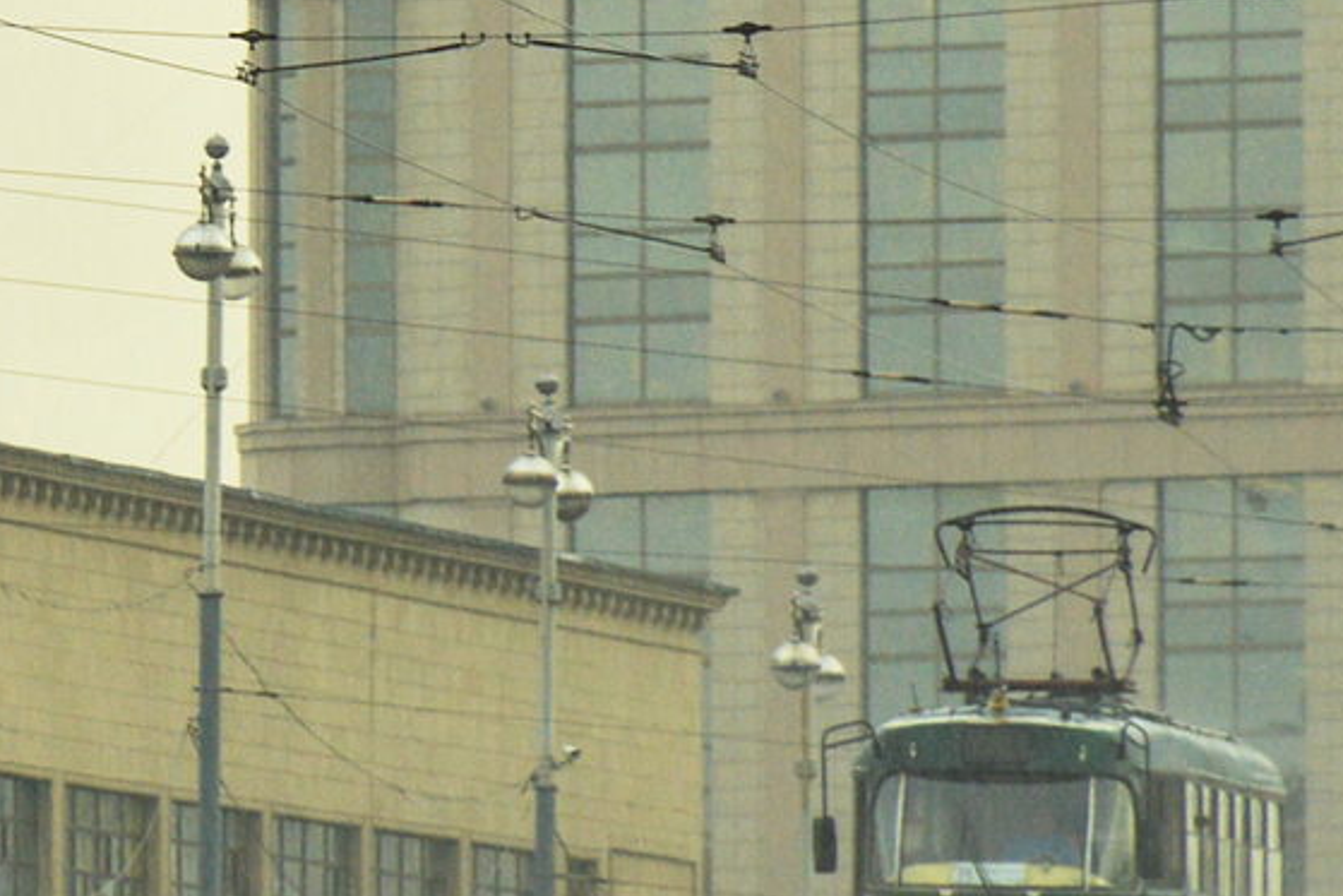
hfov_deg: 4.6
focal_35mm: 451
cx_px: -82
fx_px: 16828
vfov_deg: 3.1
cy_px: 416
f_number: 8
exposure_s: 1/125
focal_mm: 140
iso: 400
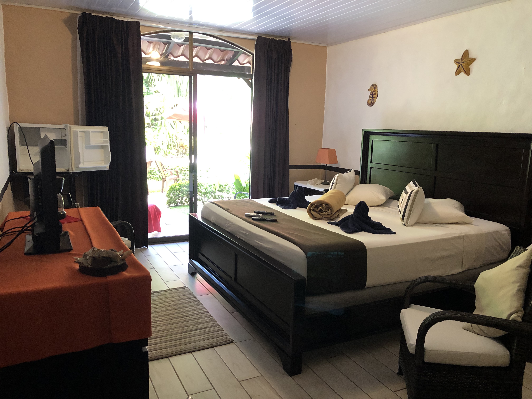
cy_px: 200
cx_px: 266
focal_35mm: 28
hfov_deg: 63.4
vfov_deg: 49.7
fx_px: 430
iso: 64
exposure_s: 1/15
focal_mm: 4
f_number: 1.8
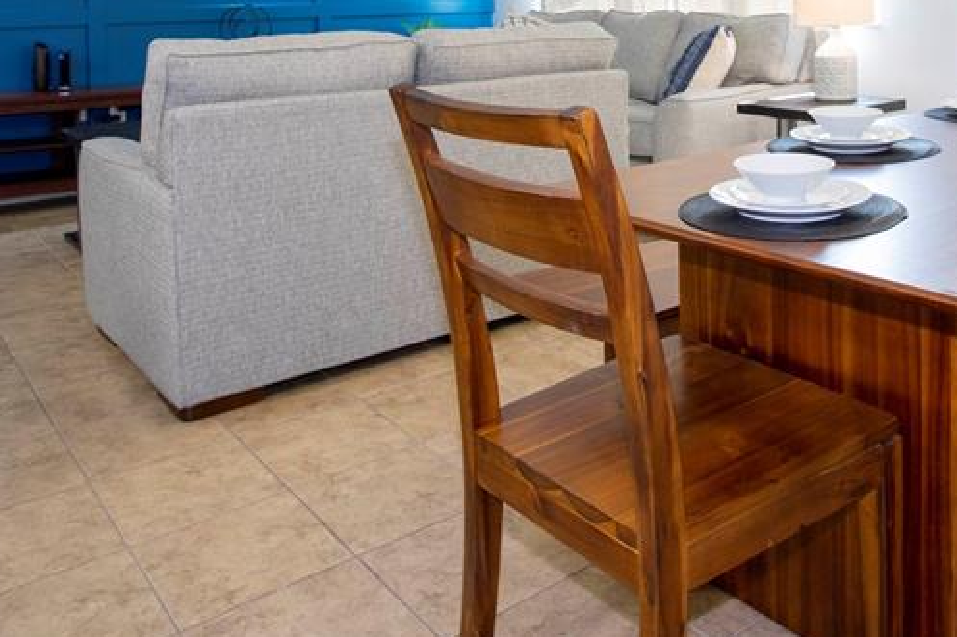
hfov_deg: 53.3
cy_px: -6
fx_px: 930
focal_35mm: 35
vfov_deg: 34.3
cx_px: 647
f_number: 8
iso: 1000
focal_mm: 17
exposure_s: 1/10
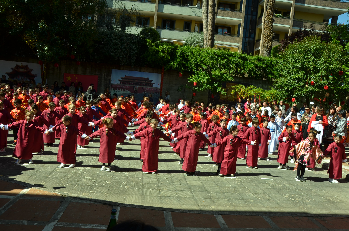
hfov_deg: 67.5
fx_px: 261
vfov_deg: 47.7
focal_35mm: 27
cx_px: 174
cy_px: 116
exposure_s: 1/250
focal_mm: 18
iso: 200
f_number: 11
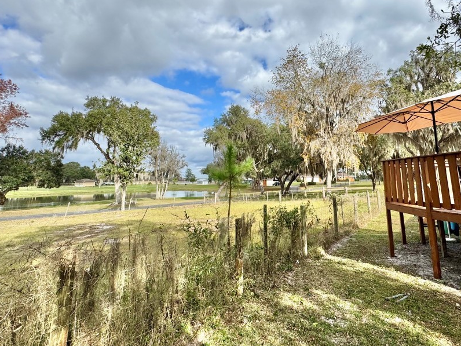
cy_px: 138
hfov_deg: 87.2
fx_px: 240
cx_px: 262
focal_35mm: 18
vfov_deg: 70.8
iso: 50
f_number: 2.2
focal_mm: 2.22
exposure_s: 1/1927
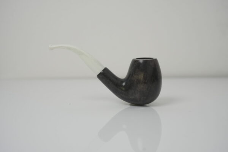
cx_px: 114
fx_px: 298
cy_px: 76
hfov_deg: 41.9
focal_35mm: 47
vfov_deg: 28.6
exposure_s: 1/125
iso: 500
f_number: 5.6
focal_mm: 47
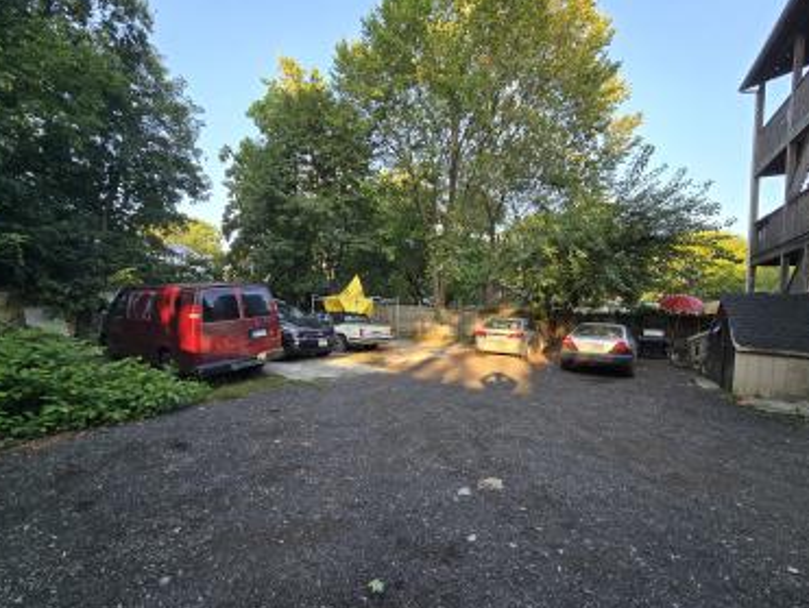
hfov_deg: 102.0
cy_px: 314
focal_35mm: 14
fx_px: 328
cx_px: 406
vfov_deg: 85.7
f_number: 2.2
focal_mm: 2.2
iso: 50
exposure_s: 1/149
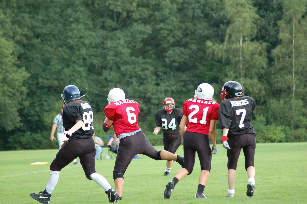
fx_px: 1724
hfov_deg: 10.2
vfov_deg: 6.8
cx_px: 154
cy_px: 102
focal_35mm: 202
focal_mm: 135
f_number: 4.5
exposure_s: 1/500
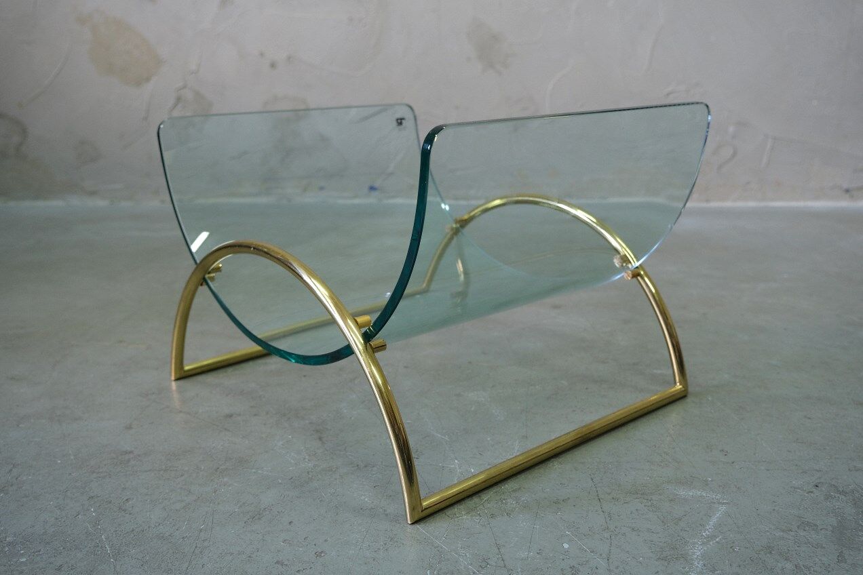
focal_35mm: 33
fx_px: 791
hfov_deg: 57.2
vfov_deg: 40.0
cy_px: 288
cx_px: 432
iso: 1000
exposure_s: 1/30
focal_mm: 22.3
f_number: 4
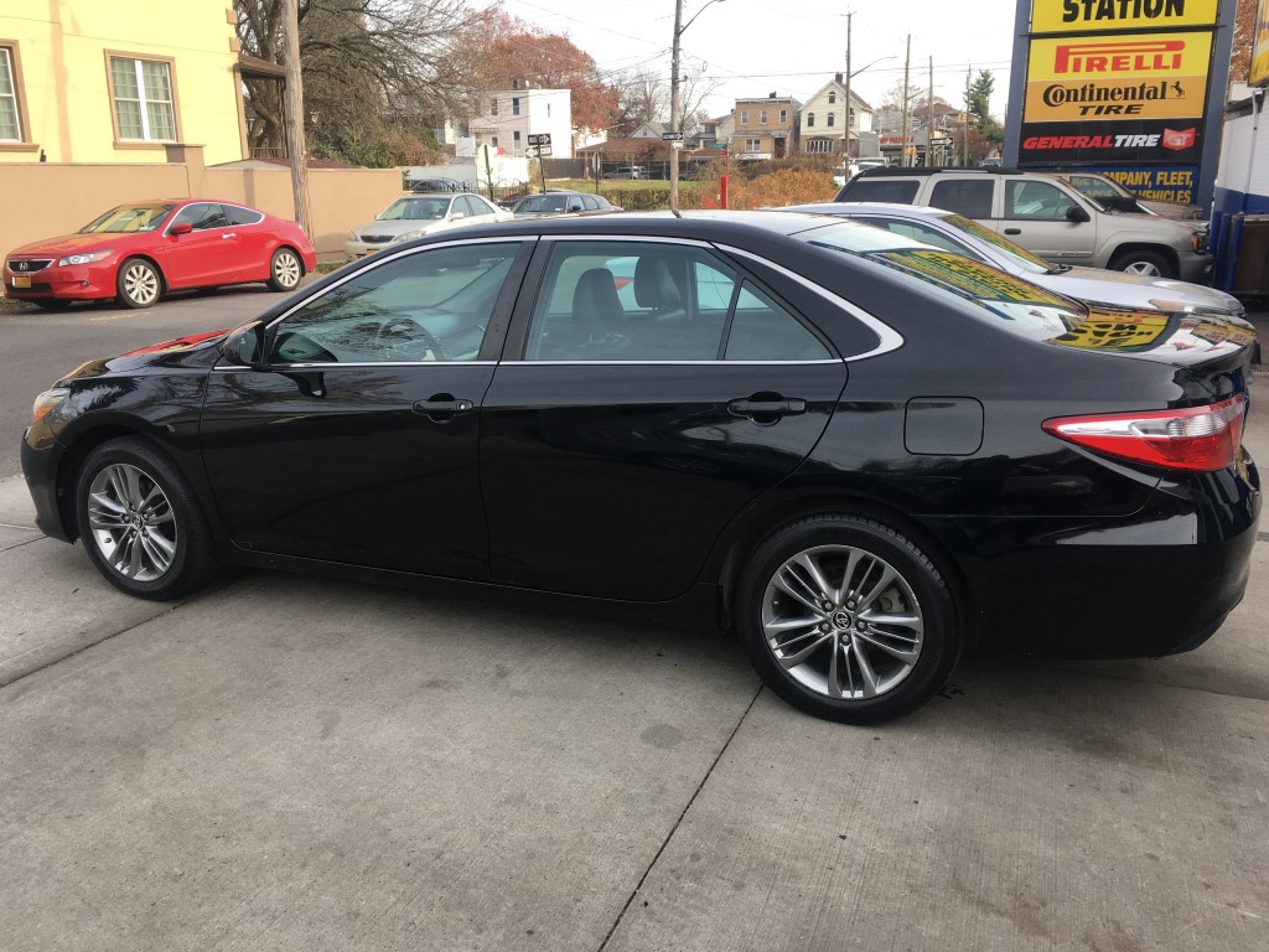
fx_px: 1063
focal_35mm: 29
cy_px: 476
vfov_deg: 48.2
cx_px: 634
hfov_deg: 61.7
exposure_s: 1/343
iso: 25
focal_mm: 4.15
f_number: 2.2
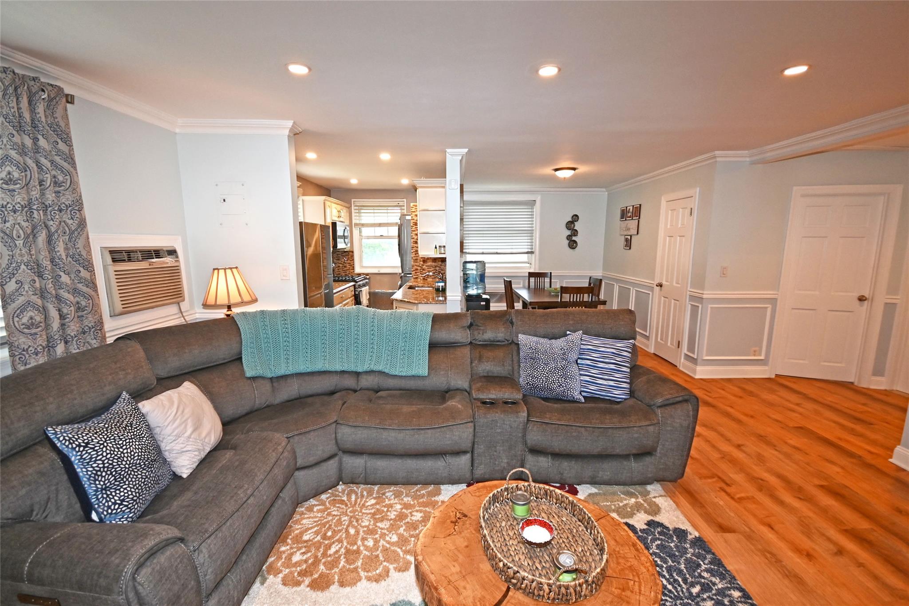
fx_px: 379
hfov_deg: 100.4
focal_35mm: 15
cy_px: 303
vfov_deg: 77.3
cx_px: 454
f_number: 4
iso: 560
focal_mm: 10
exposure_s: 1/60
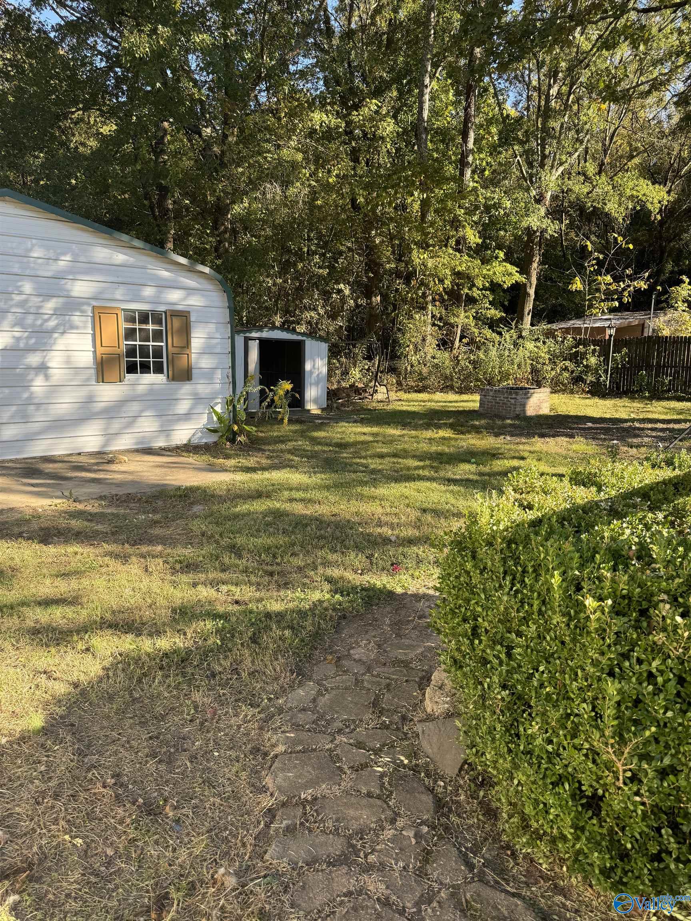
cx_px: 346
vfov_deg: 71.6
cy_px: 460
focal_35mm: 24
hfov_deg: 56.8
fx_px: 639
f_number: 1.78
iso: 80
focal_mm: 6.76
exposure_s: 1/739
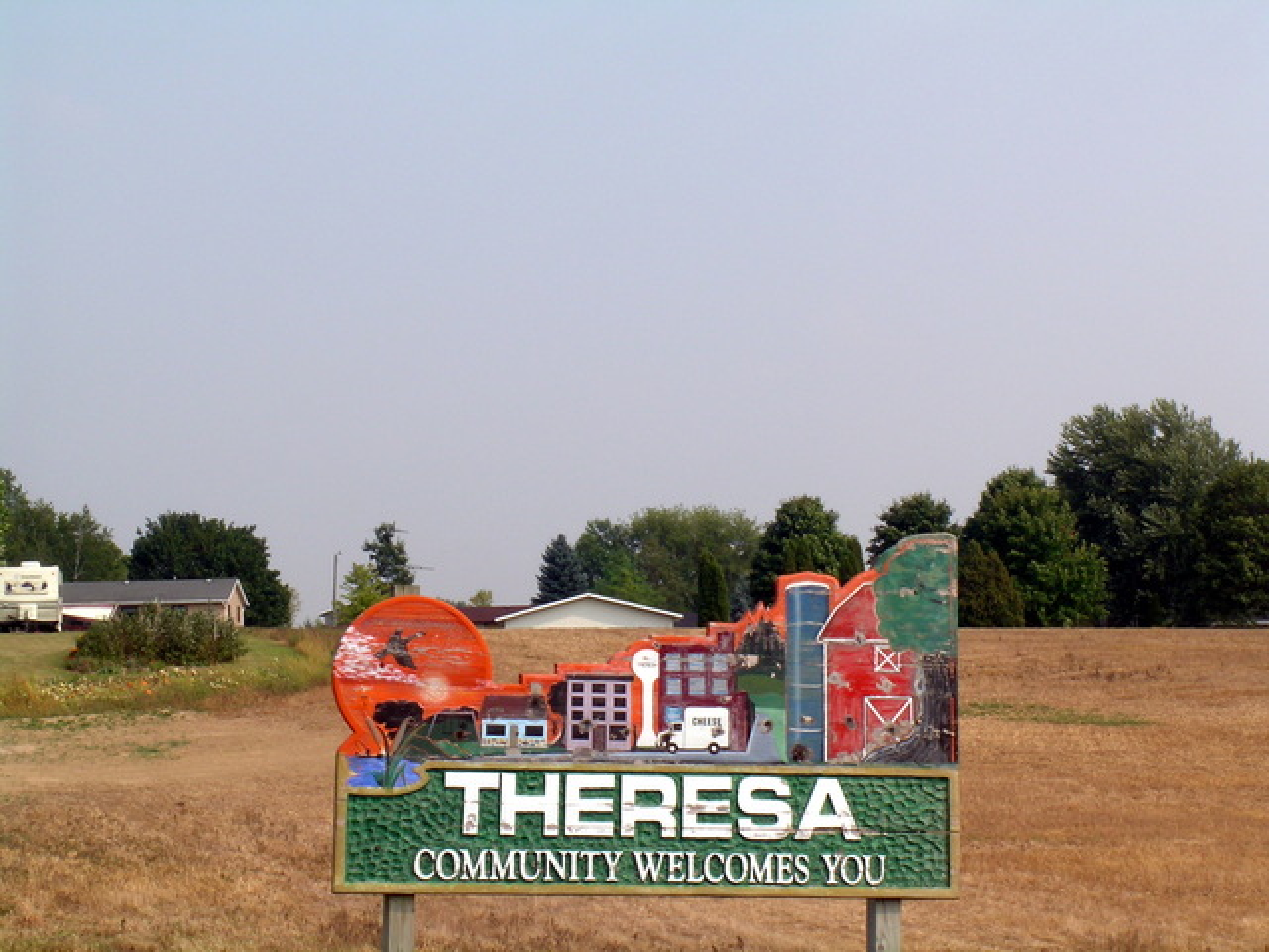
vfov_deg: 12.8
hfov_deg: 17.0
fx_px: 4252
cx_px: 634
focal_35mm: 116
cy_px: 476
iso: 50
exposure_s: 1/94.6
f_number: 7.3
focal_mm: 24
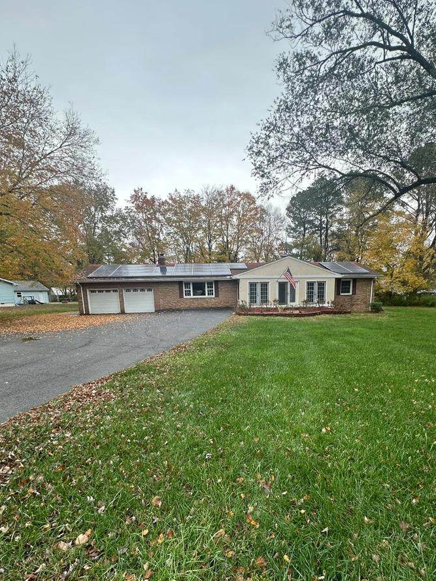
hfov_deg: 74.6
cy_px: 343
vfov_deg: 90.1
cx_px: 238
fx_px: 285
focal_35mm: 17
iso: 40
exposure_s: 1/208
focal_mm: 2.22
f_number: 2.2
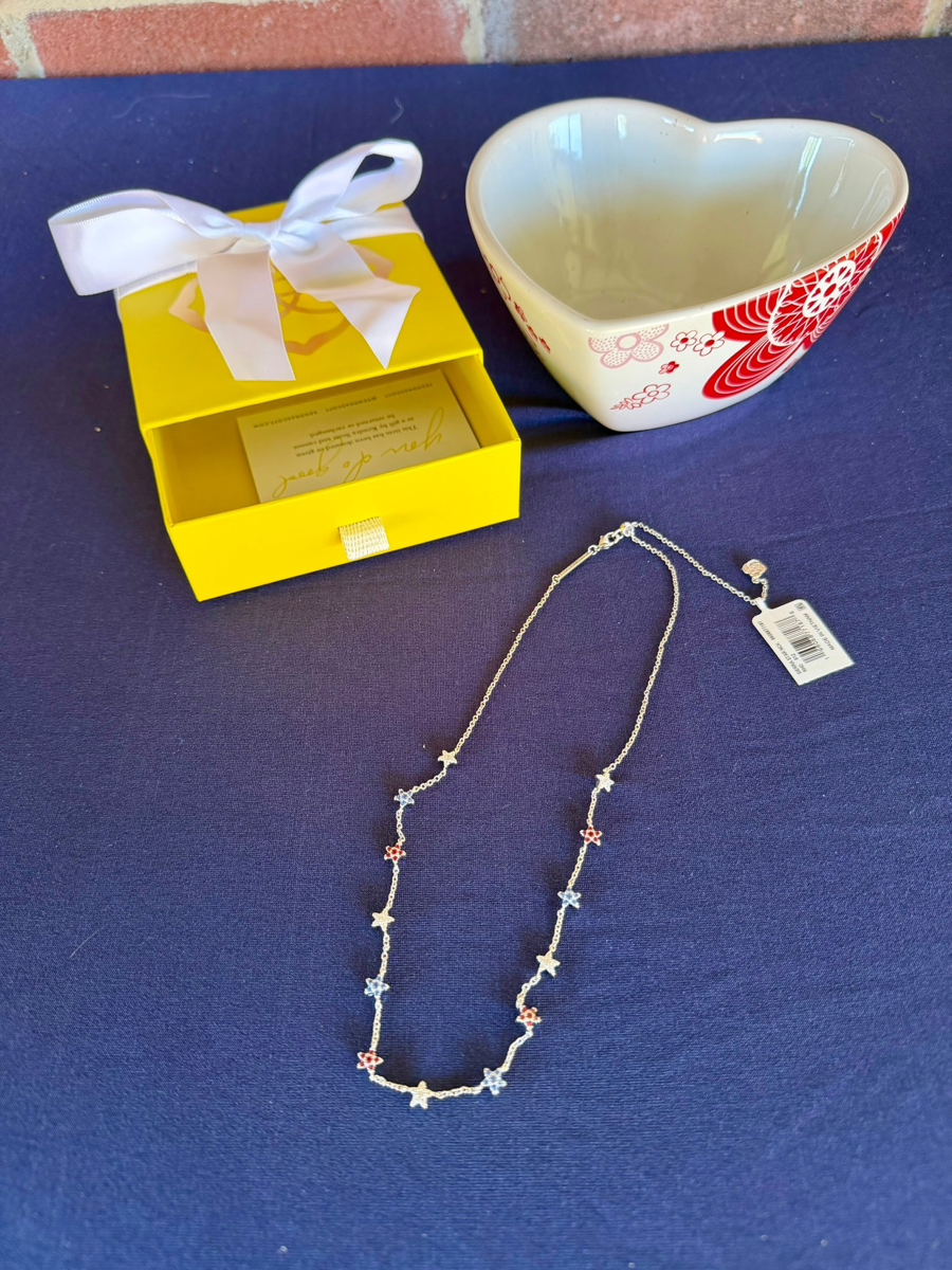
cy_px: 635
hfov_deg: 56.8
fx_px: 880
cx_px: 476
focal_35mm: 24
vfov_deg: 71.6
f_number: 1.78
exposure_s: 1/121
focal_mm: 6.76
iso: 200
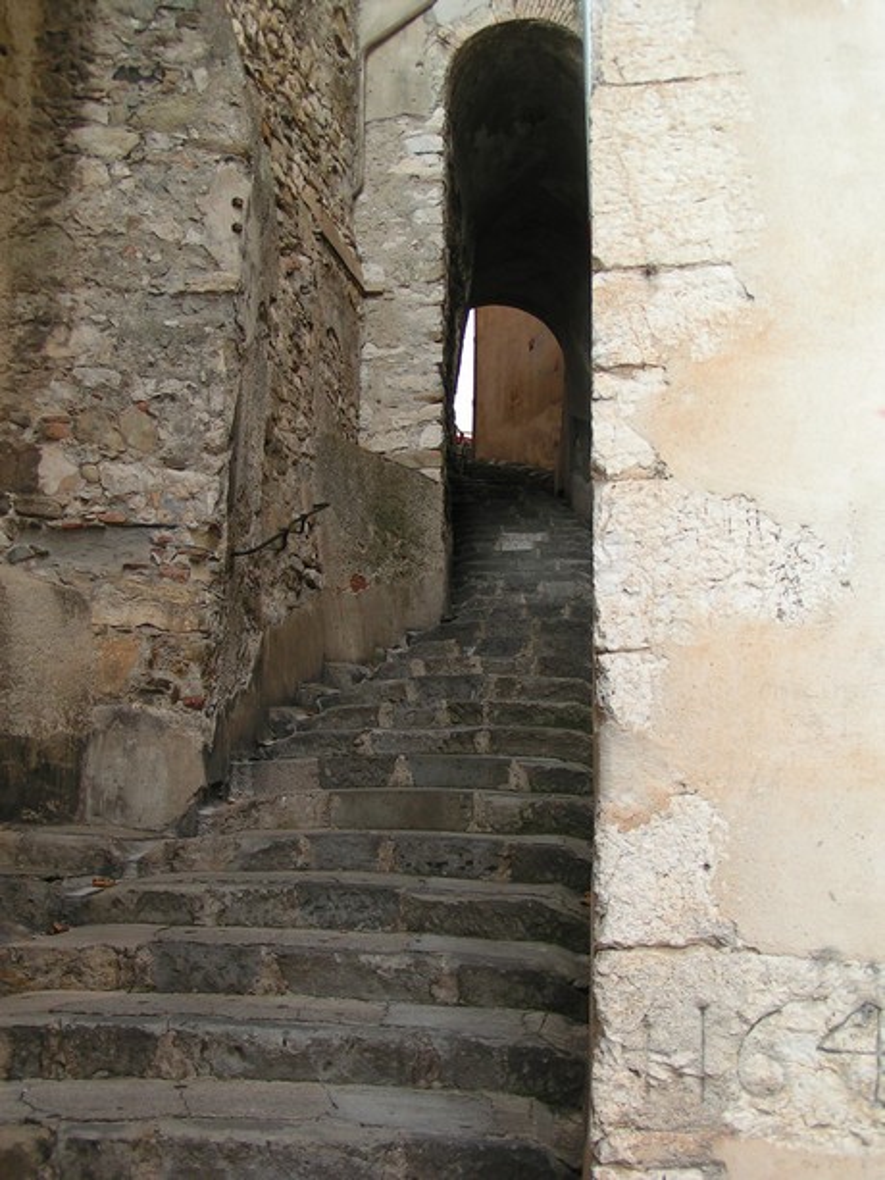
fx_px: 1397
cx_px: 442
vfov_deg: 45.8
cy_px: 590
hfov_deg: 35.1
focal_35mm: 41
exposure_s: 1/60
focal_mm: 6.3
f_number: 4
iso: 50
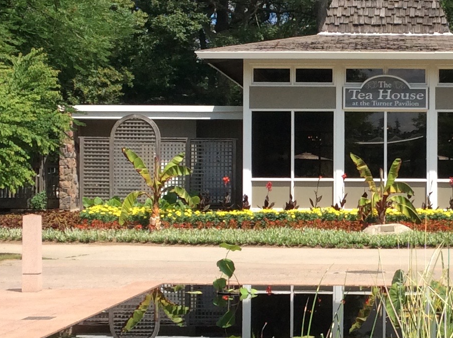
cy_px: 193
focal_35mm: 91
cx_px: 353
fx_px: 1189
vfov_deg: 16.2
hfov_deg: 21.3
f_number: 2.4
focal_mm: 3.3
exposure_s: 1/1100
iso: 32
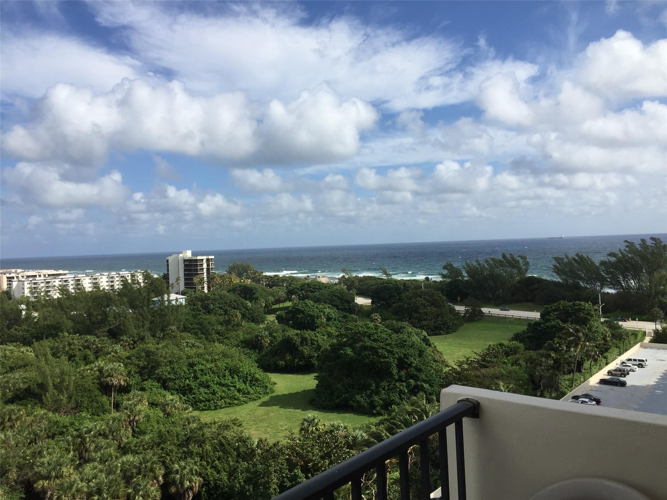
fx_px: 559
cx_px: 334
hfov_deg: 61.7
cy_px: 250
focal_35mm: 29
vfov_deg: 48.2
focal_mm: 4.15
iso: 32
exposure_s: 1/3049
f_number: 2.2
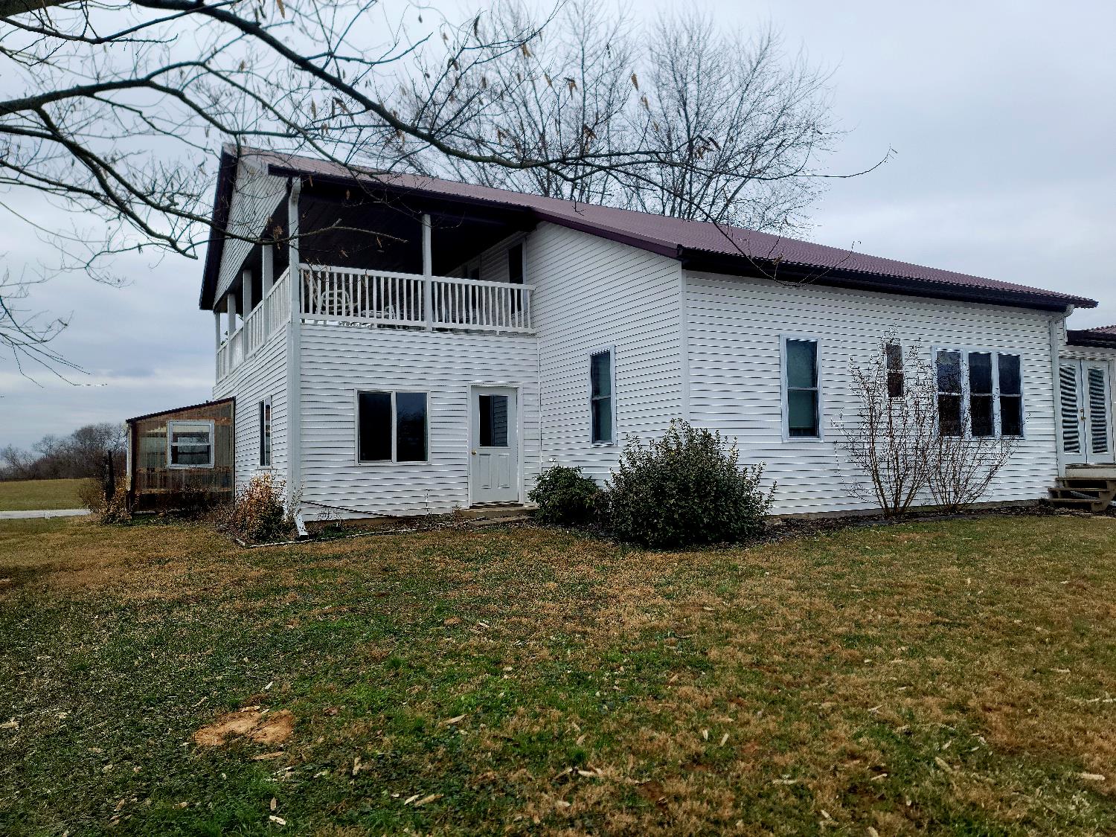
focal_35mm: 25
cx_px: 558
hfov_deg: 69.4
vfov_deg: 54.9
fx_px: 806
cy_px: 418
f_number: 1.8
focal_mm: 7
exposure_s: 1/435
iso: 20
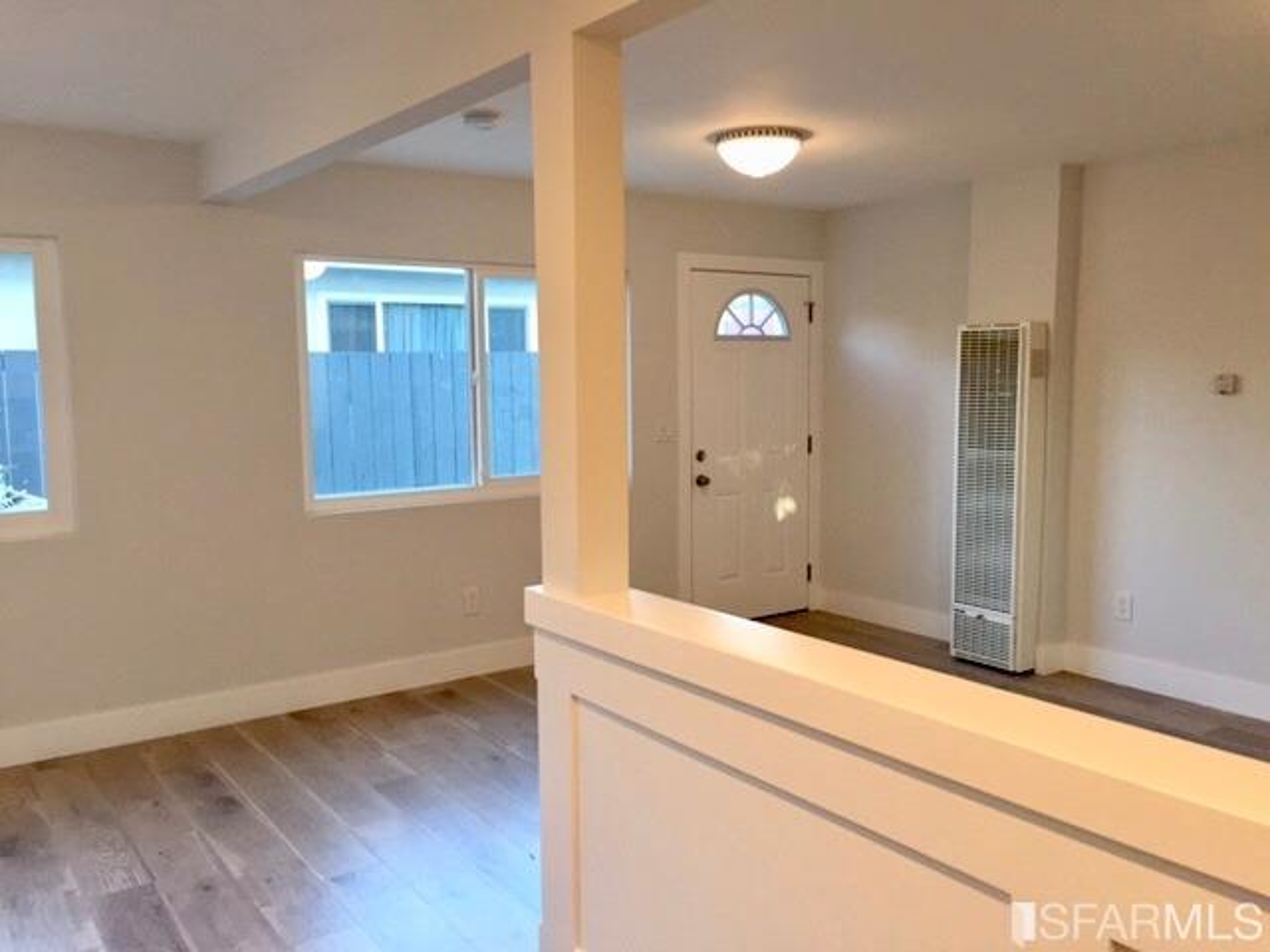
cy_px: 476
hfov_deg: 61.7
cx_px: 635
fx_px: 1064
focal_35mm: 29
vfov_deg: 48.2
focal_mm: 4.15
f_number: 2.2
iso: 40
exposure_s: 1/30
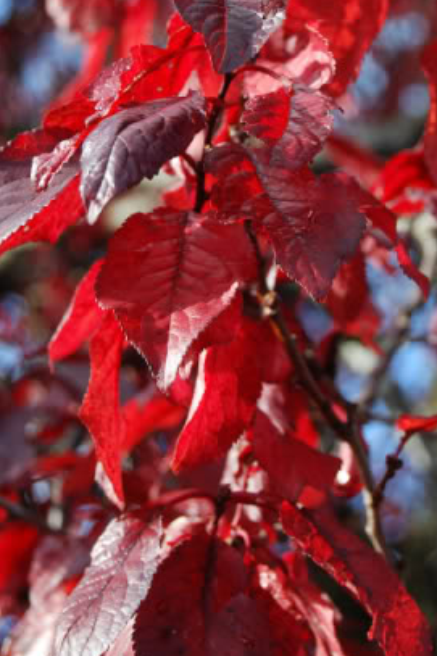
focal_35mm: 130
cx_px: 240
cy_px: 174
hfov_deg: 10.6
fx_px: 2365
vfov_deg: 15.7
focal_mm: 55
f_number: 5.6
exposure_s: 1/125
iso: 125
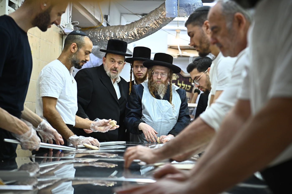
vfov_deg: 19.4
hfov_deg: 28.9
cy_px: 97
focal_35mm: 70
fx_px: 567
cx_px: 146
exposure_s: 1/250
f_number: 3.2
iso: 1000
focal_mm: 70
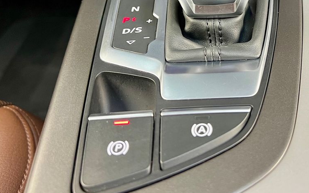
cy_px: 26
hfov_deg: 44.3
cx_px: 216
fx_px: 371
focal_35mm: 44
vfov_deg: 28.3
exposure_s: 1/50
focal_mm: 5.7
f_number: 1.5
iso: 500
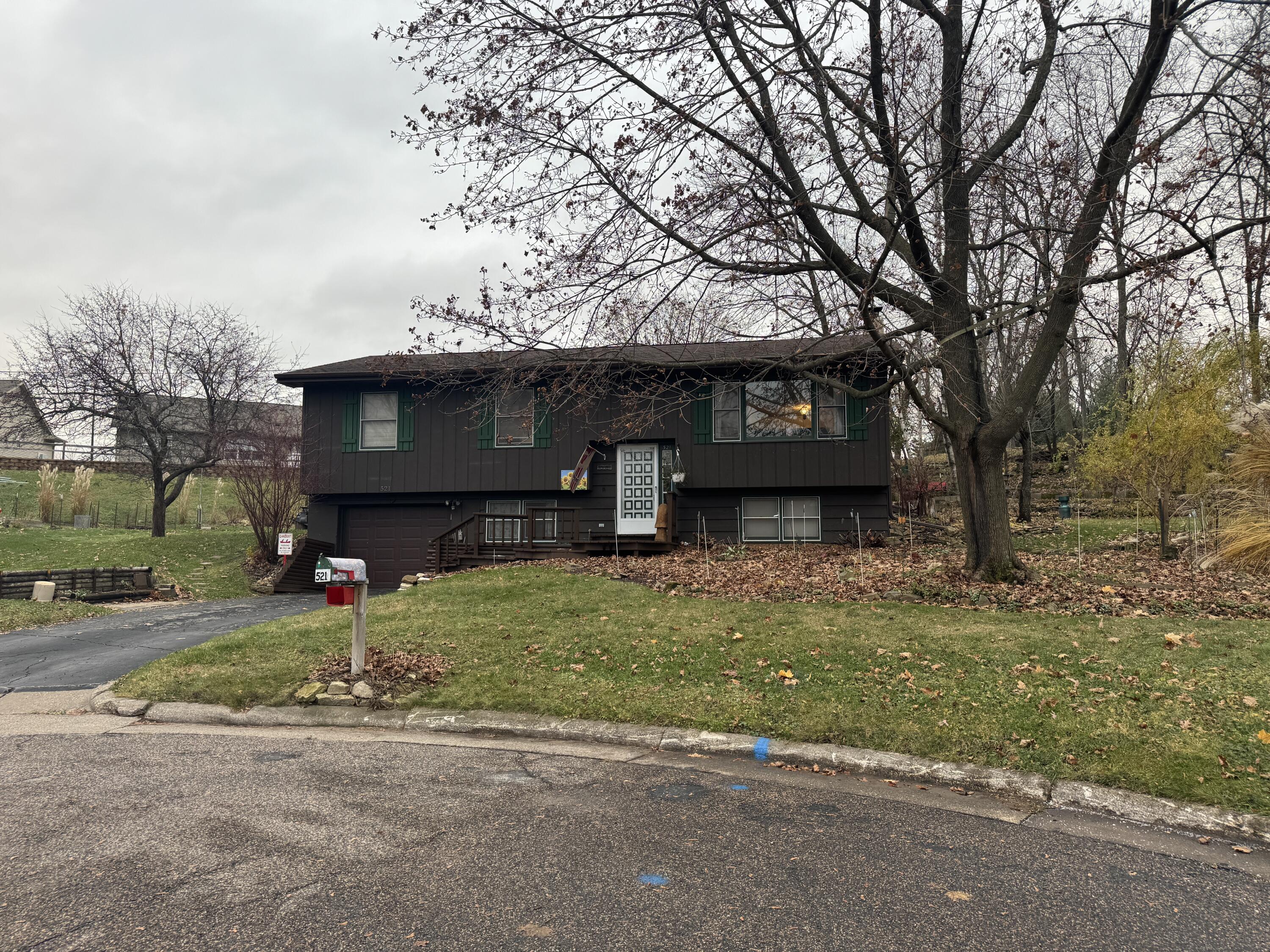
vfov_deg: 56.8
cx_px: 635
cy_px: 476
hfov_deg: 71.6
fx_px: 881
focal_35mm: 24
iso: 64
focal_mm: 6.76
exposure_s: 1/121
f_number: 1.78
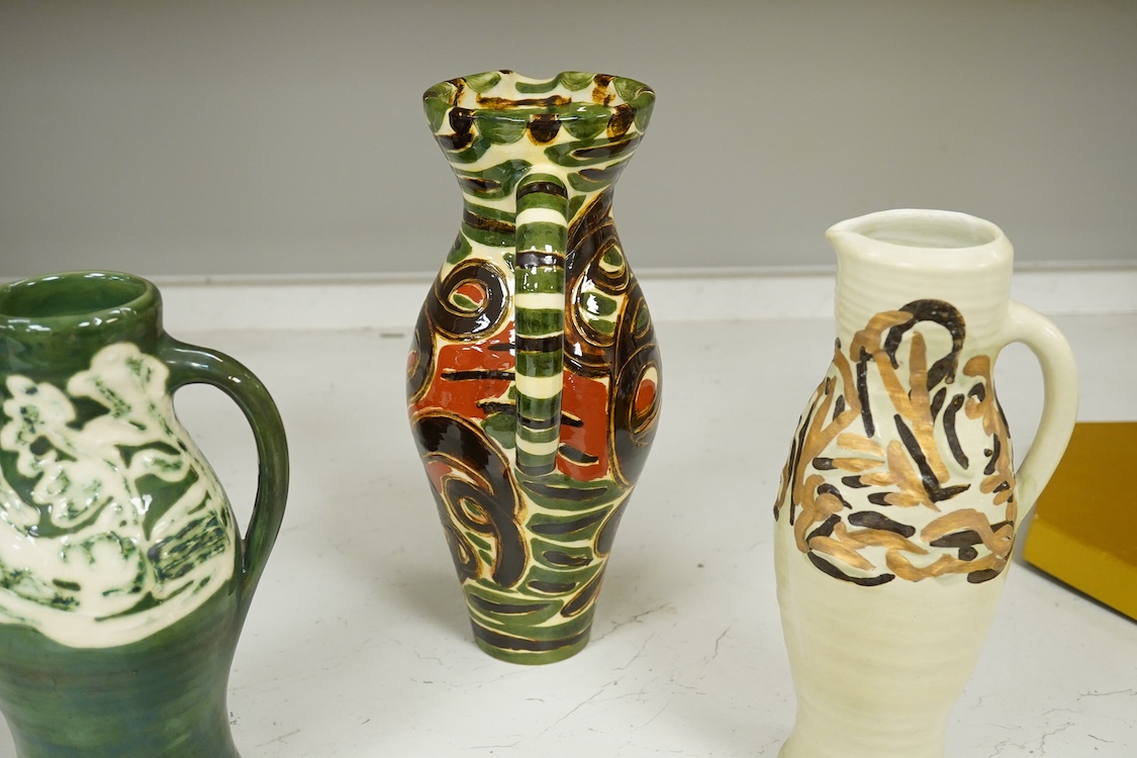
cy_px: 379
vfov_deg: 29.9
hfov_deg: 43.6
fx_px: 1421
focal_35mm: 45
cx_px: 568
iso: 2500
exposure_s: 1/160
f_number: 8
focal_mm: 30
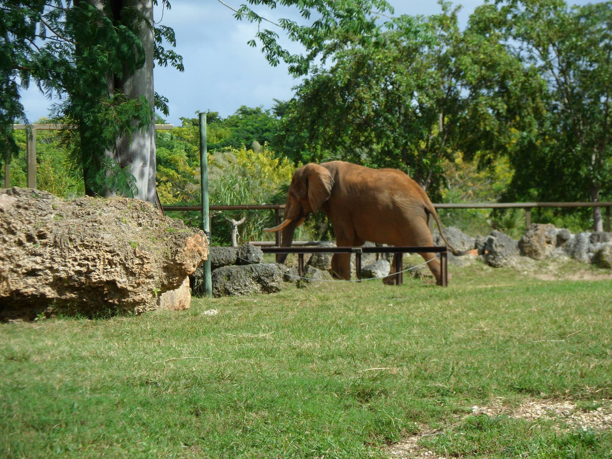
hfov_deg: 12.2
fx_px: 2864
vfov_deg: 9.2
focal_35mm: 162
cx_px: 306
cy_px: 230
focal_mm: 28.7
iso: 80
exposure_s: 1/500
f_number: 5.5
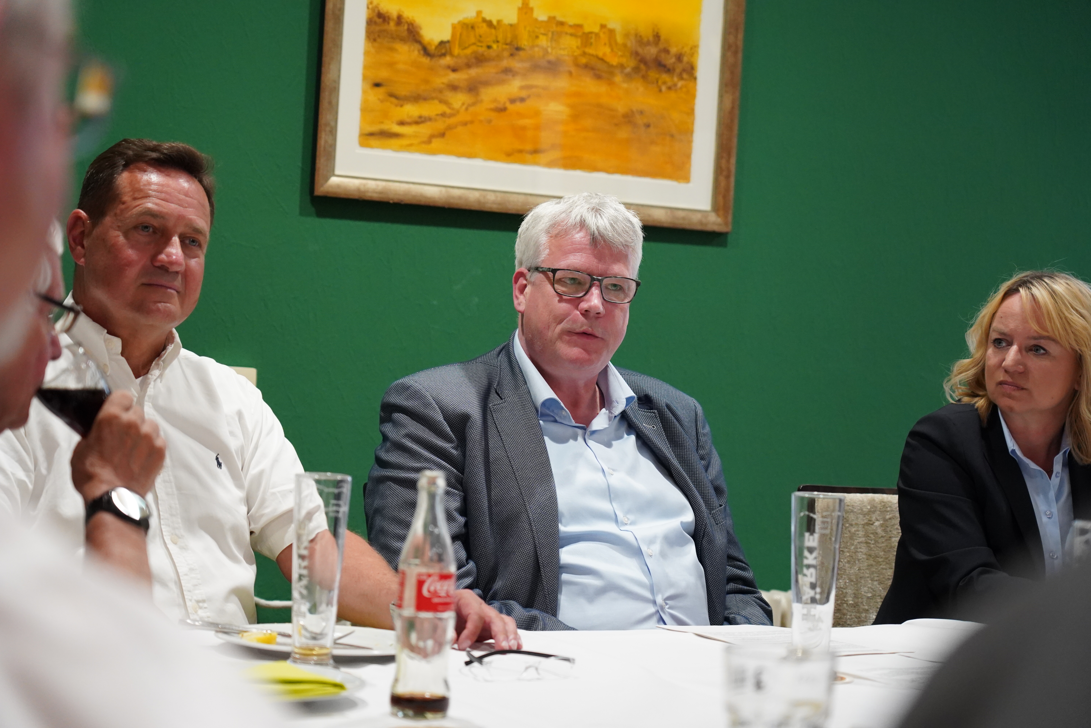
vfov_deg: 18.2
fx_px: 2273
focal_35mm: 75
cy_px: 364
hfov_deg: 27.0
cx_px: 546
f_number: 4
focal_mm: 75
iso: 5000
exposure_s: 1/160
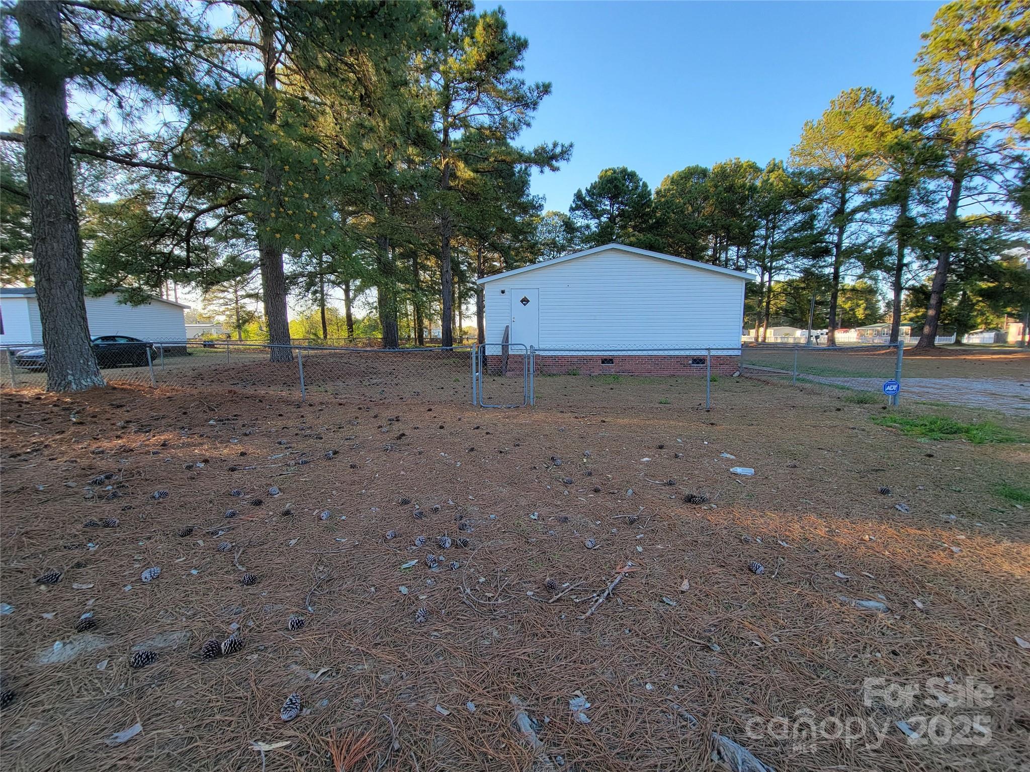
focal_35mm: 13
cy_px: 386
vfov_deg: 89.9
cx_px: 515
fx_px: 387
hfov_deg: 106.2
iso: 50
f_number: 2.2
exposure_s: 1/216
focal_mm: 2.2
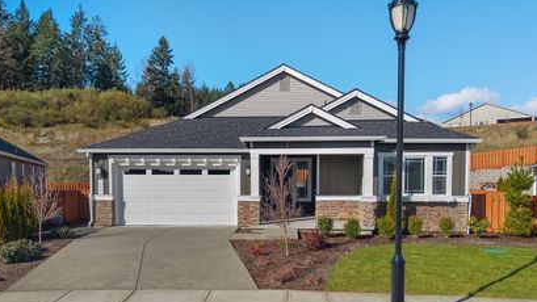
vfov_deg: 36.3
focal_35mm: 32
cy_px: 200
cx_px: 272
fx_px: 456
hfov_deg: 61.0
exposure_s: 1/4000
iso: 150
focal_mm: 8.67
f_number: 1.8
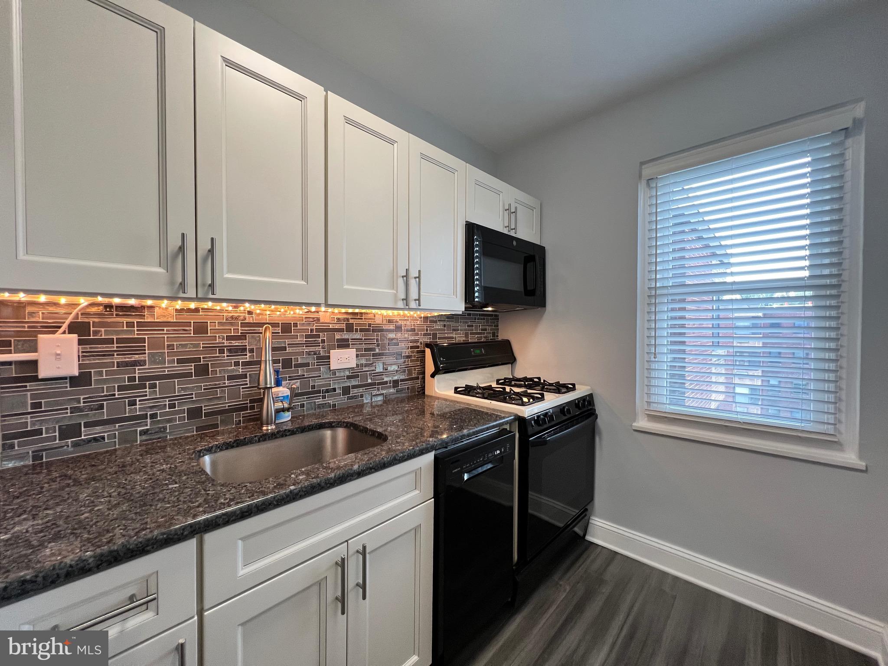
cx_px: 444
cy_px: 333
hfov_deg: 106.2
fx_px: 333
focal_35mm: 13
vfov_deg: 89.9
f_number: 1.8
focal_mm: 1.57
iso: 200
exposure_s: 1/120
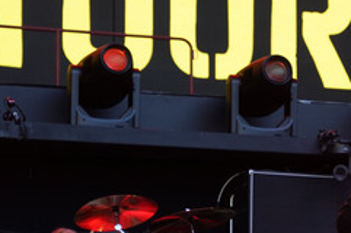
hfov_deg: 10.5
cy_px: 128
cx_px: 273
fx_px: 1899
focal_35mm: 195
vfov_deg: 7.0
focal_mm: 104
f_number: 5
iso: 1600
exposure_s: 1/400
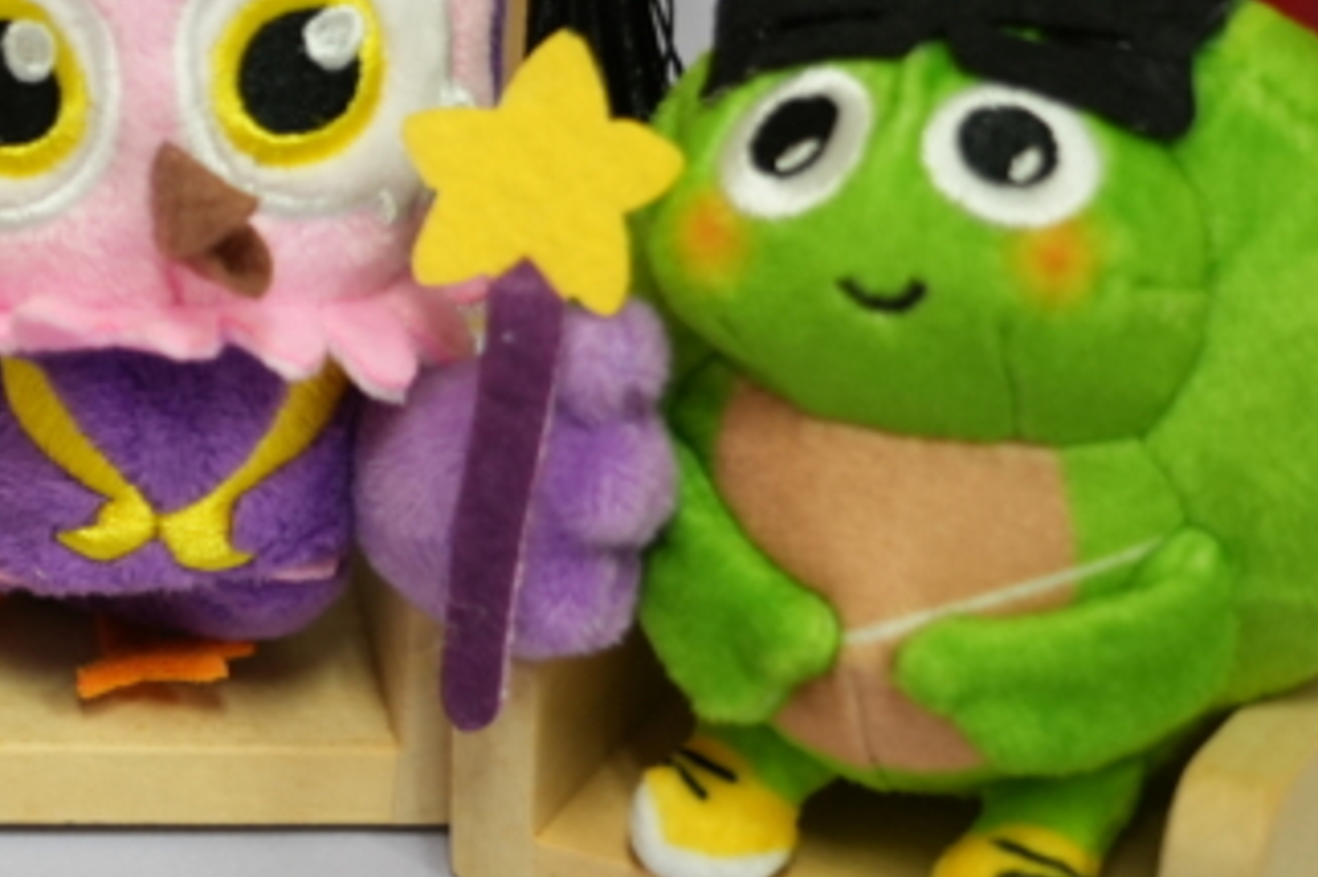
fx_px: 4647
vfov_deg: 10.8
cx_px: -314
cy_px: 320
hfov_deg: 15.5
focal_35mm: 127
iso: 640
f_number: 4
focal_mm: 41
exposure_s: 1/50
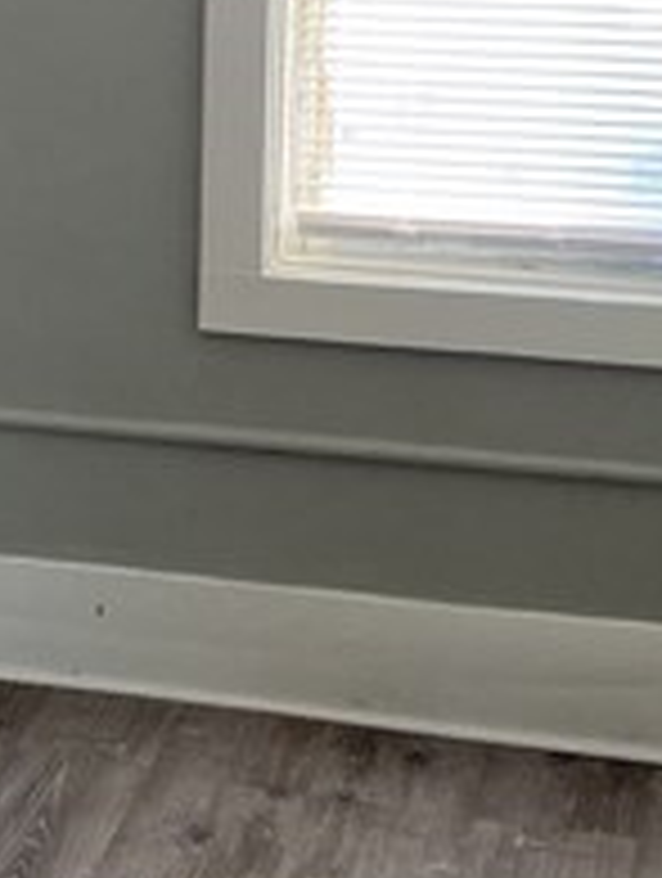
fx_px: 2796
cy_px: 293
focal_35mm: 110
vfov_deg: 17.8
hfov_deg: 13.1
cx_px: -162
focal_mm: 3.99
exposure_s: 1/60
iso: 64
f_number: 1.8
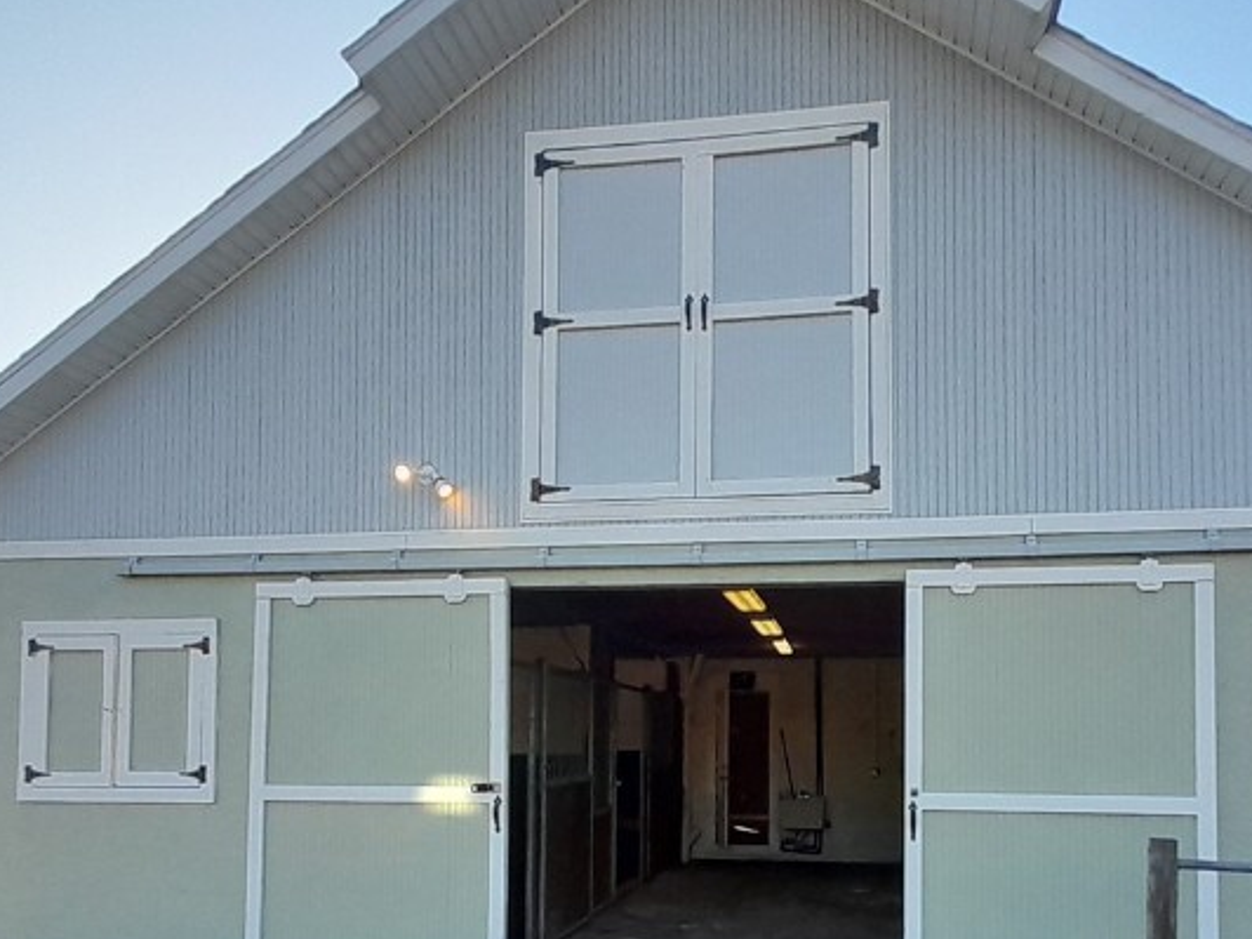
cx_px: 741
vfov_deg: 52.5
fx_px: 904
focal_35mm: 25
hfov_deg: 68.8
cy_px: 701
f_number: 2.2
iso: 40
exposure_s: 1/341
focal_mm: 1.13
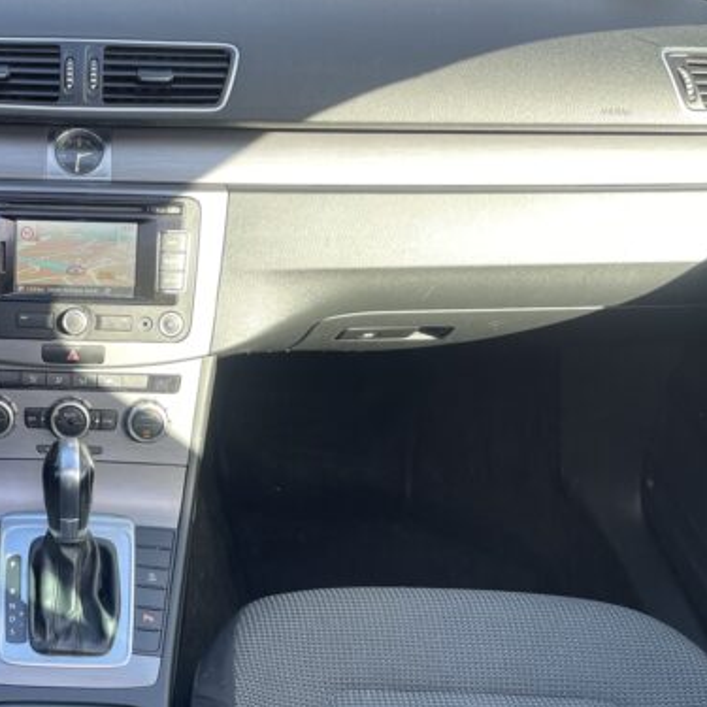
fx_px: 1132
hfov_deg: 32.7
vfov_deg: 34.4
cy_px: 460
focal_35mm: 49
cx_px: 51
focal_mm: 4.2
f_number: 1.6
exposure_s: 1/121
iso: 40
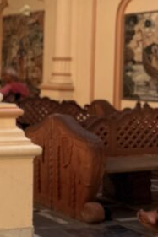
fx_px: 600
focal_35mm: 91
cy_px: 89
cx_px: -153
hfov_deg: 13.1
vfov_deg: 22.3
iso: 80
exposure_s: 1/1653
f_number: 1.78
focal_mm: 6.76
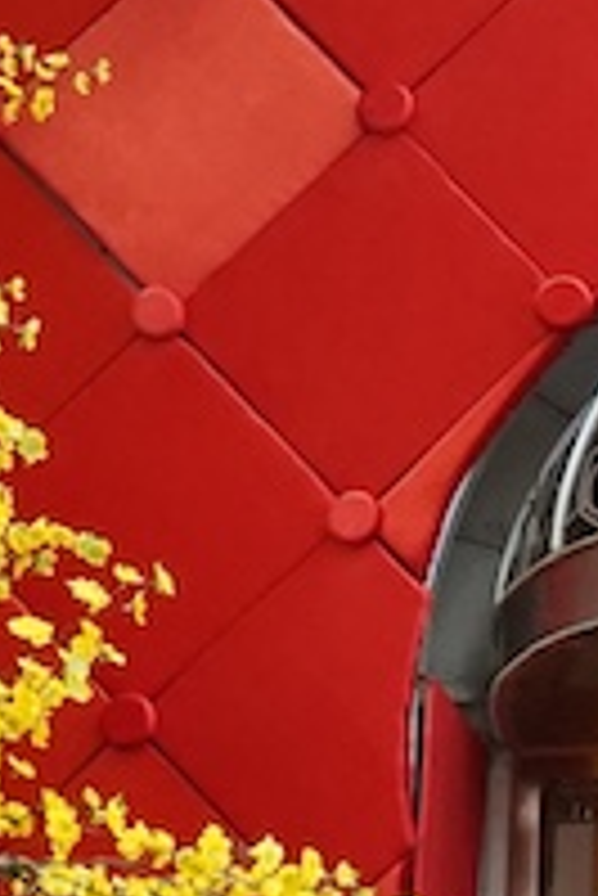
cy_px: 1607
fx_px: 4353
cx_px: 1852
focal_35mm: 175
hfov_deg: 7.0
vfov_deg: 11.0
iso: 6400
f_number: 8
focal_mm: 29
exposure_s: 1/400
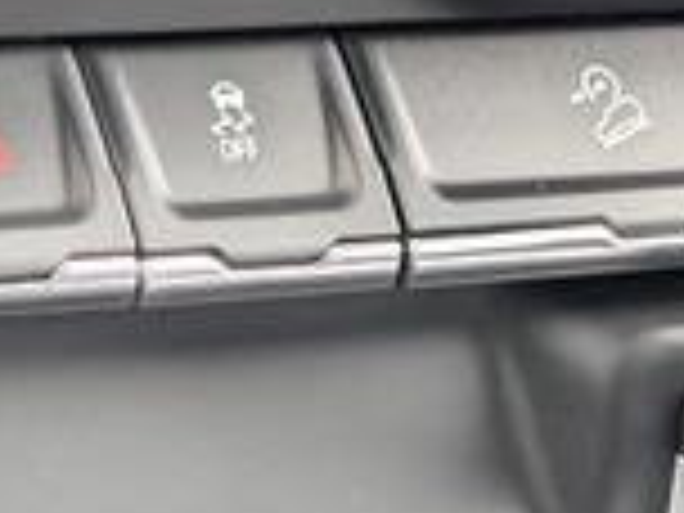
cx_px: 135
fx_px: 4070
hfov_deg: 9.6
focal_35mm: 206
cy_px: 837
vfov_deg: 7.1
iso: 571
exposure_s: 1/147
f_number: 1.68
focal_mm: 6.9
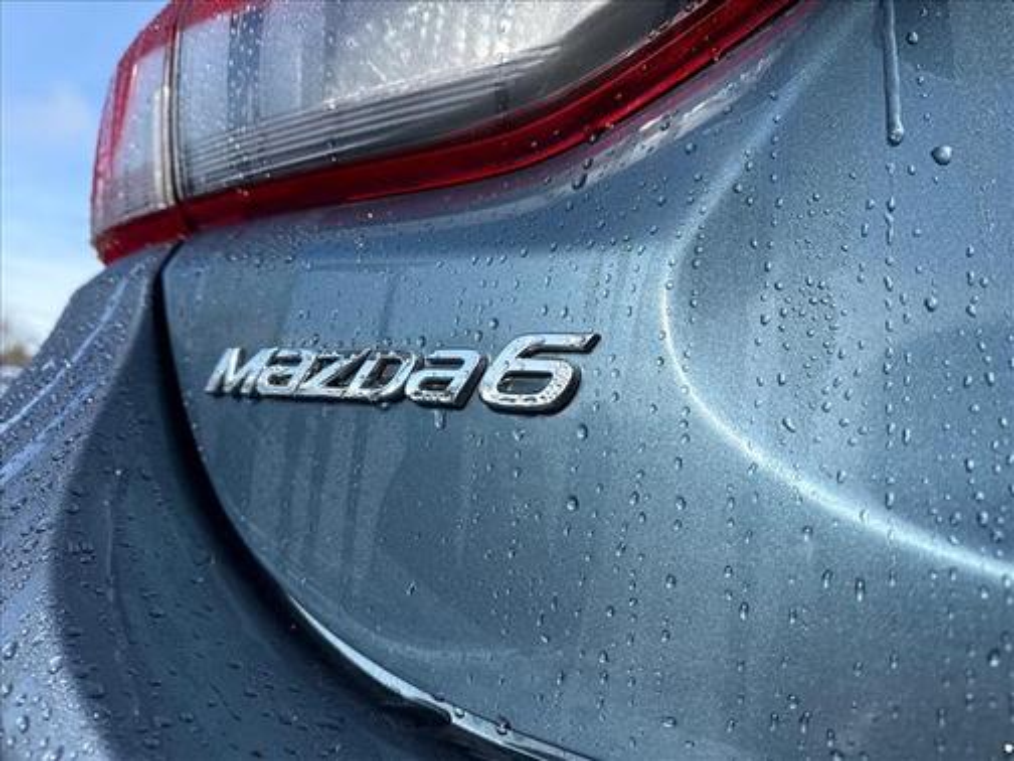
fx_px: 703
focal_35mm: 24
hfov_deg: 71.6
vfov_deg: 56.8
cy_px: 380
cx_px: 507
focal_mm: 6.76
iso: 80
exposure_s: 1/2370
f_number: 1.78
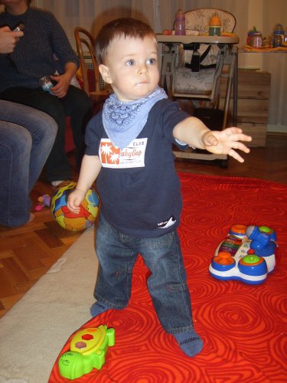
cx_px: 144
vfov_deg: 49.0
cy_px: 192
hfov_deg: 37.7
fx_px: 420
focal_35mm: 38
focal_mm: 7.8
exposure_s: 1/30
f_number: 2.8
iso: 100
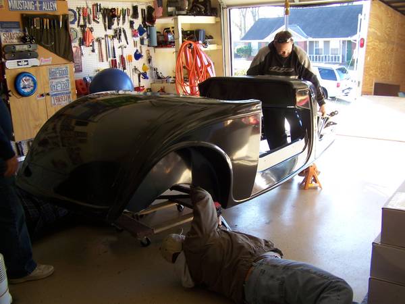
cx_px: 202
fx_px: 445
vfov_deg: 37.7
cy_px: 152
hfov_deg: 49.0
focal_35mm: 38
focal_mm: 6.3
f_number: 2.8
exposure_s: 1/30
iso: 64
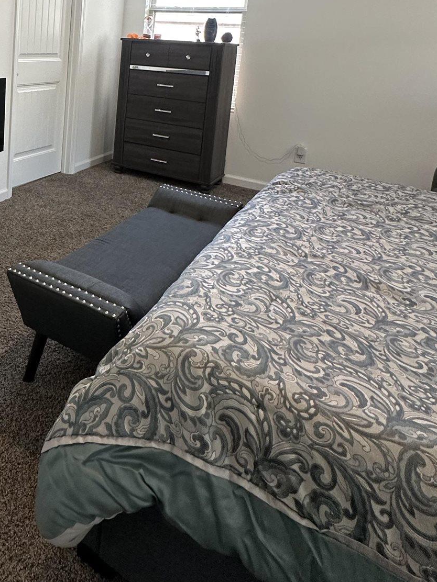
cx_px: 15
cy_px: 103
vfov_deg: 56.4
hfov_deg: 42.6
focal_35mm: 29
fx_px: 488
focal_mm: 2.22
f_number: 2.2
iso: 200
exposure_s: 1/60
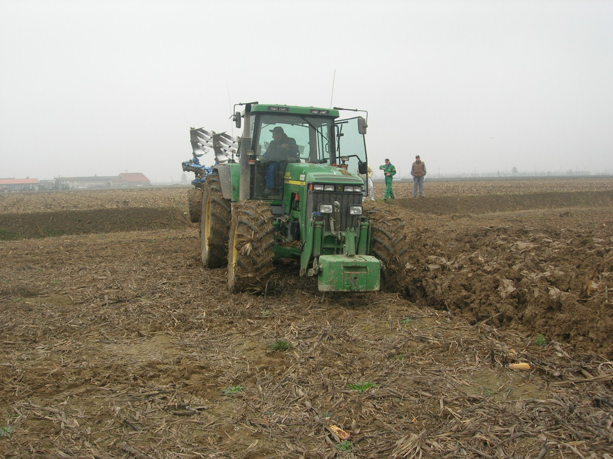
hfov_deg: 49.0
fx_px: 673
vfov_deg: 37.7
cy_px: 230
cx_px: 306
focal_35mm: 38
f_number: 4.8
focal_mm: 7.8
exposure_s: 1/134
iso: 76
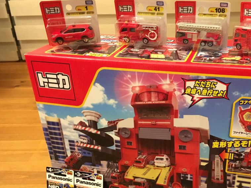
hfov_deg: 47.4
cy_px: 123
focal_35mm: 39
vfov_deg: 36.5
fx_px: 283
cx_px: 159
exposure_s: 1/15
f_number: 2.2
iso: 320
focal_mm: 4.15
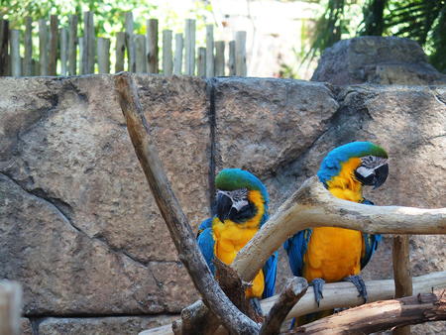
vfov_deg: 12.0
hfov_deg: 15.9
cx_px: 223
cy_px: 168
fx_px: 1598
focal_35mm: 124
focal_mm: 26.2
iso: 125
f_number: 2.8
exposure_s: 1/250
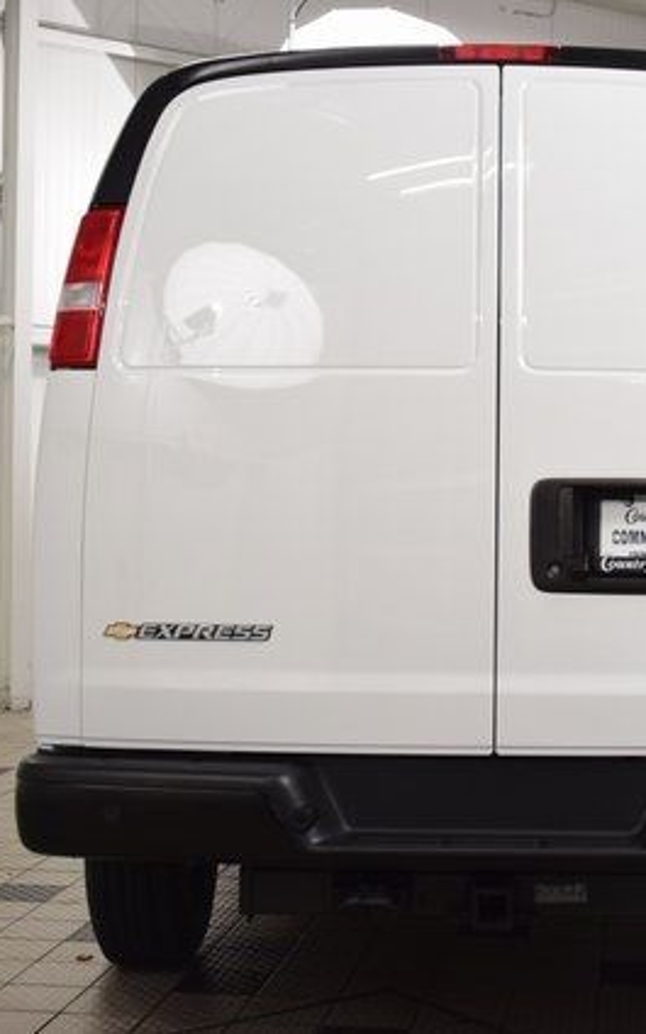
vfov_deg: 35.2
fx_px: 1627
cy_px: 516
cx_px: 495
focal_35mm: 58
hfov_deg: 22.2
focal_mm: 25
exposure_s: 1/60
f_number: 8
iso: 900
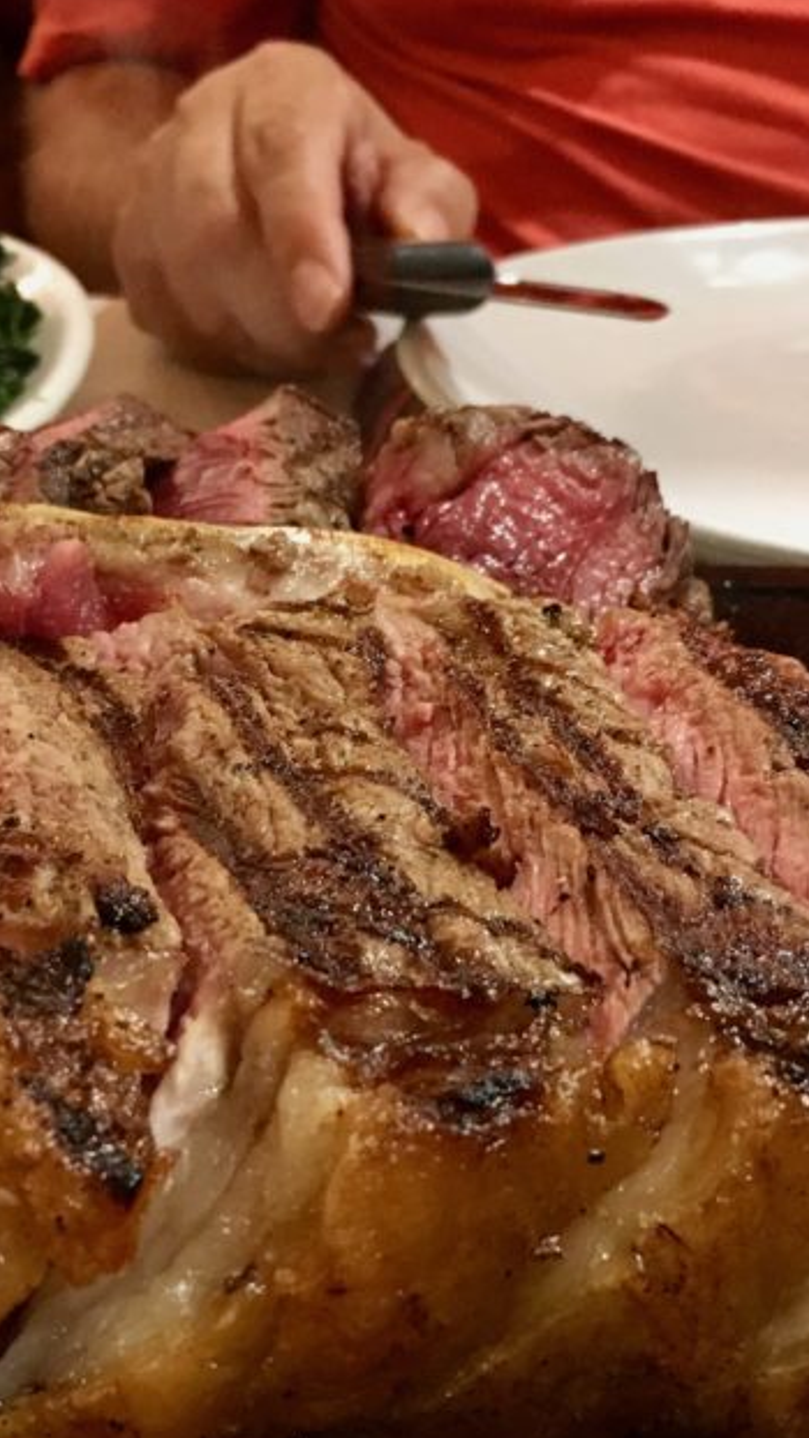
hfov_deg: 22.9
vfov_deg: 39.7
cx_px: 236
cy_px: 839
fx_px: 1983
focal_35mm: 52
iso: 200
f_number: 2.2
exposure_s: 1/17
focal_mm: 4.15
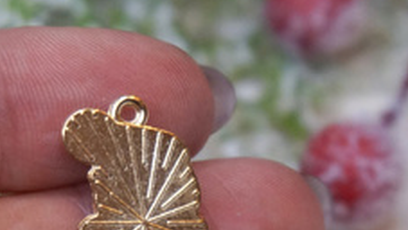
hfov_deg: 16.4
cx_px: 253
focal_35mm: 131
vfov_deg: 9.3
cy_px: 171
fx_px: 1418
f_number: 5.6
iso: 1600
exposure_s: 1/80
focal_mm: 42
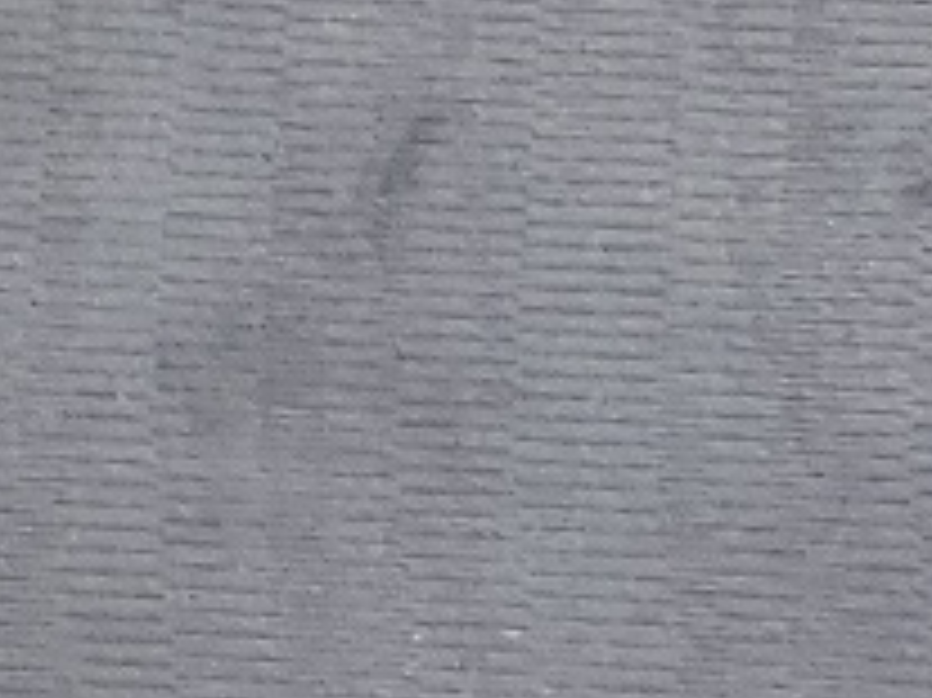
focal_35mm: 201
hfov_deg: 8.7
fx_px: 5409
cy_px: -905
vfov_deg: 7.0
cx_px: -1486
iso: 139
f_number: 1.5
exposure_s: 1/60.2
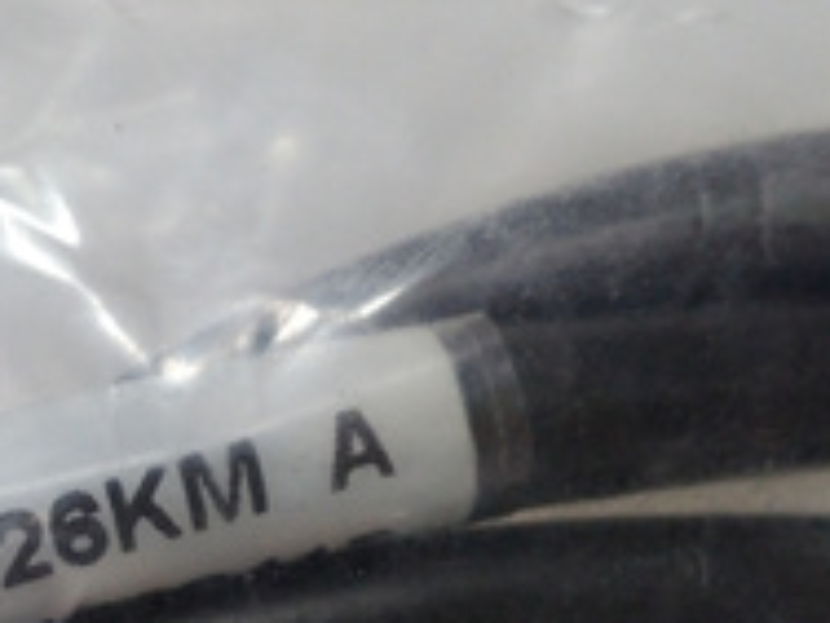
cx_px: 128
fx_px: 1726
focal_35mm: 72
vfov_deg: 19.6
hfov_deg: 26.4
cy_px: 669
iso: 285
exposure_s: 1/33
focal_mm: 3.79
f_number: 2
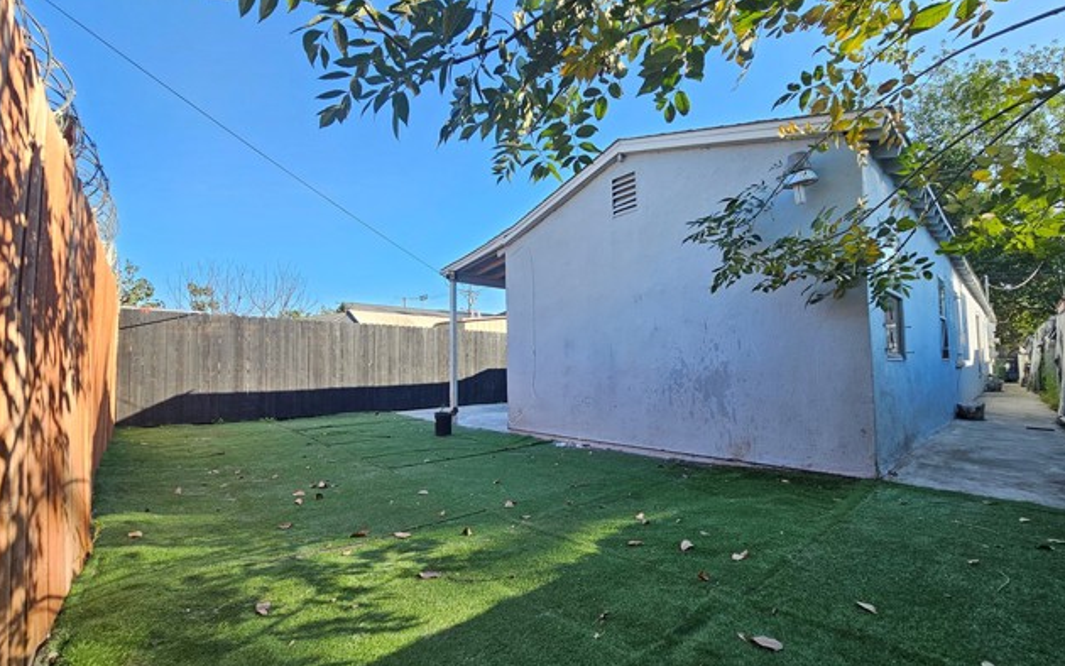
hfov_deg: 105.3
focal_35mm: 14
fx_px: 406
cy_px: 343
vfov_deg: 78.6
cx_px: 536
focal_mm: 2.2
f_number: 2.2
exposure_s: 1/380
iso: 50
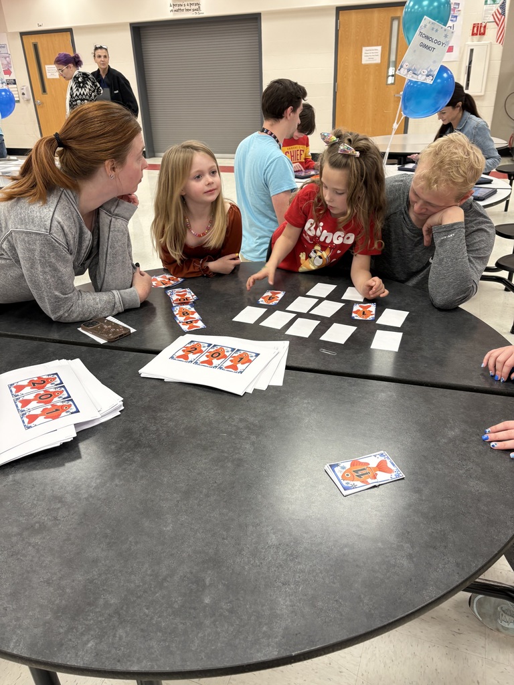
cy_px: 342
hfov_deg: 53.1
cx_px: 257
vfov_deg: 67.3
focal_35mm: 26
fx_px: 515
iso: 80
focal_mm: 5.96
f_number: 1.6
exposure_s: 1/60
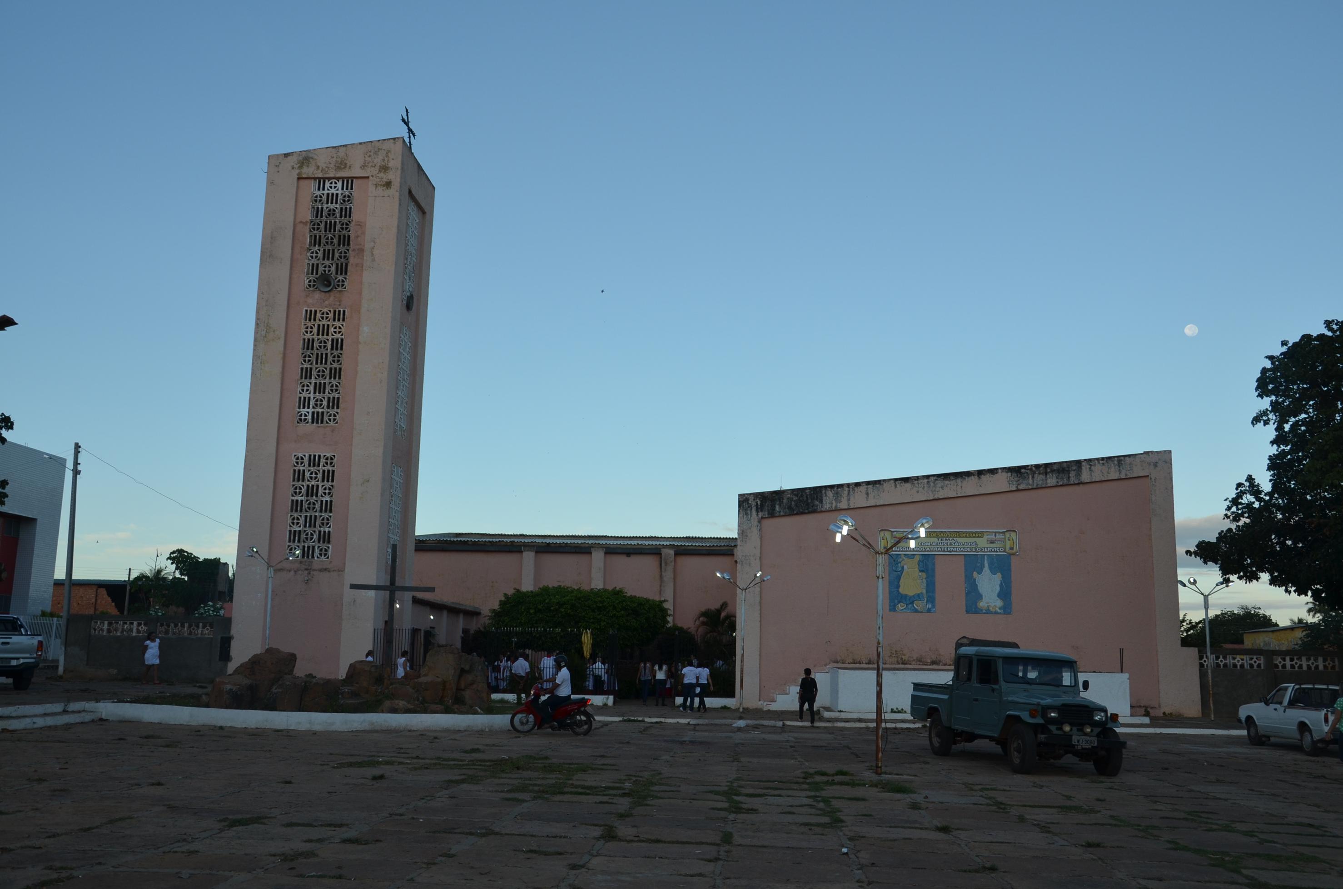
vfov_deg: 39.8
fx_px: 1229
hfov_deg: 57.3
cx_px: 672
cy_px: 444
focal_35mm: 33
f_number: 8
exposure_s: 1/250
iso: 200
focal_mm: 22
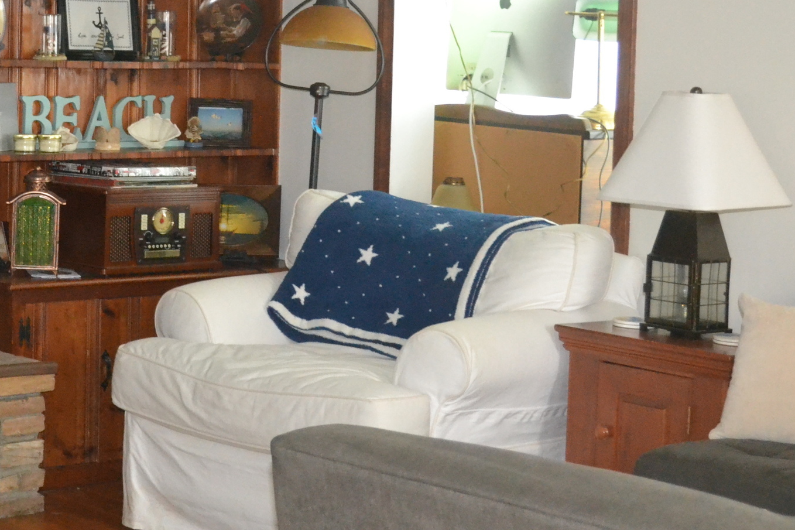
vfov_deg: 14.4
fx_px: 2098
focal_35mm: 95
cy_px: 170
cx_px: 183
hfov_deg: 21.3
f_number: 4.5
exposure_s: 1/60
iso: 3200
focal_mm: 28
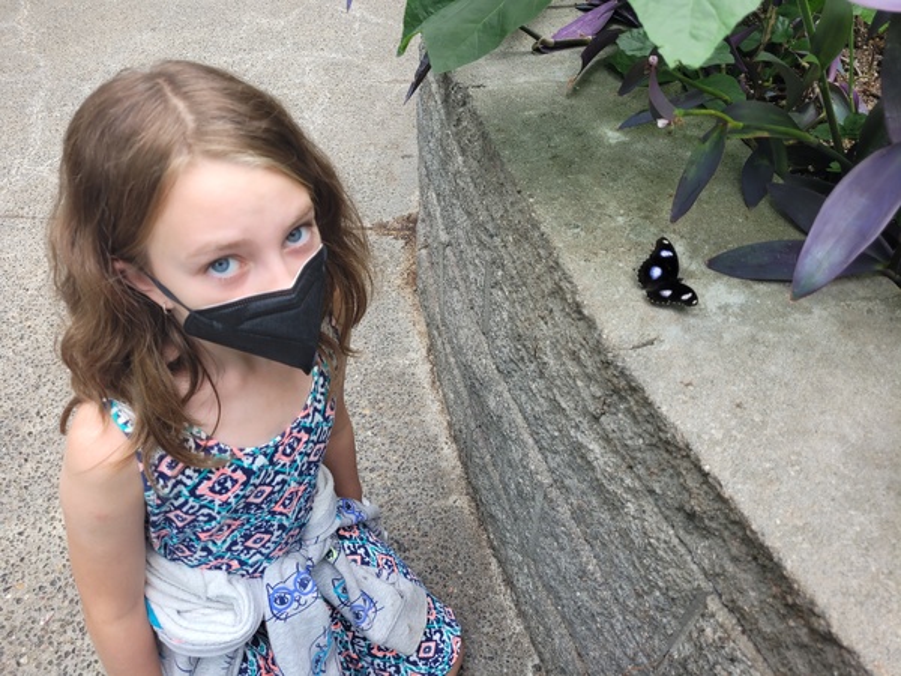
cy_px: 338
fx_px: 677
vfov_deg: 53.1
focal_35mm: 26
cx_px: 450
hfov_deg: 67.3
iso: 50
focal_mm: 5.4
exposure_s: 1/120
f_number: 1.8
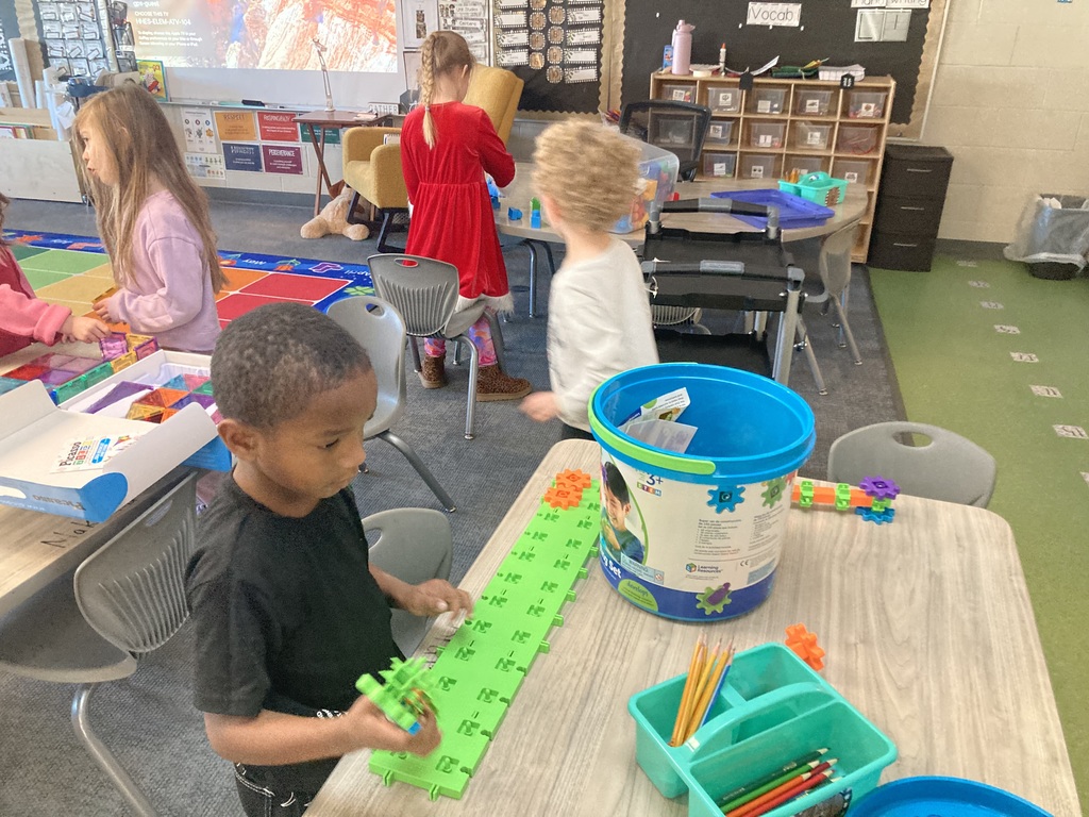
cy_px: 408
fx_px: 881
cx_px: 544
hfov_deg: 63.4
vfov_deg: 49.7
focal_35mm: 28
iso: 400
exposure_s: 1/30
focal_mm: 3.99
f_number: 1.8
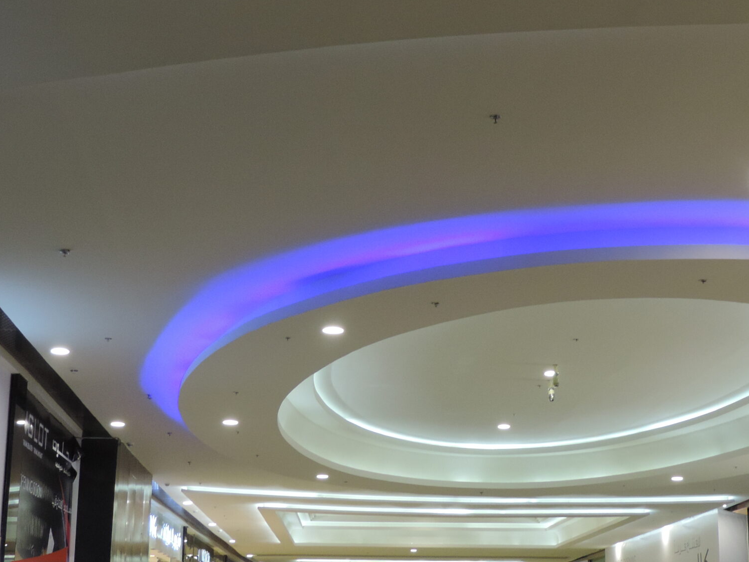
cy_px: 280
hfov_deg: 28.5
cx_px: 466
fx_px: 1471
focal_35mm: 68
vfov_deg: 21.6
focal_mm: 7.1
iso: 280
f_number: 3.3
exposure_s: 1/50
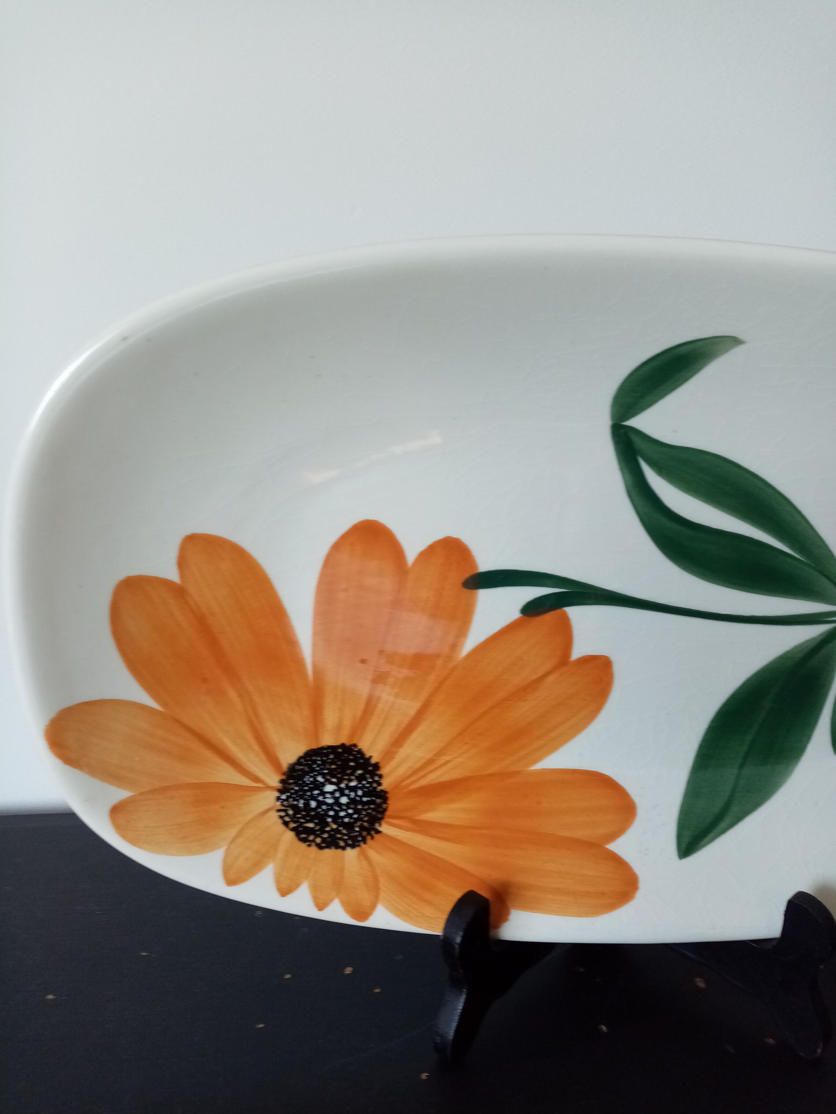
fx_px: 837
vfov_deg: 67.3
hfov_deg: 53.1
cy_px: 557
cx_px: 418
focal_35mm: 26
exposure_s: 1/33.3
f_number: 1.8
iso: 127
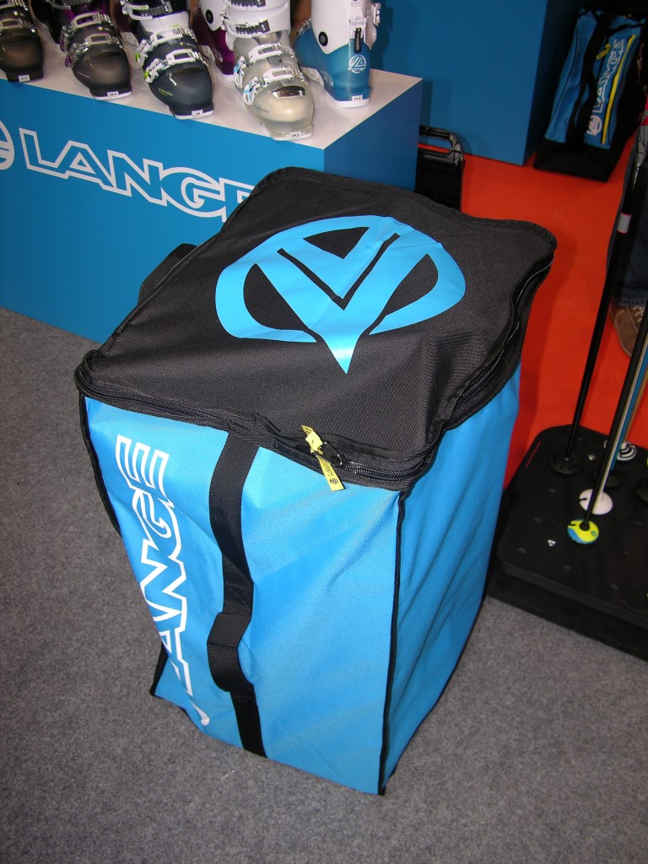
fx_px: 874
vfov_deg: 52.6
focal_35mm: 35
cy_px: 432
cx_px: 324
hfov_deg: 40.7
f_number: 2.8
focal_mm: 8.9
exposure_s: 1/60.1
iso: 50
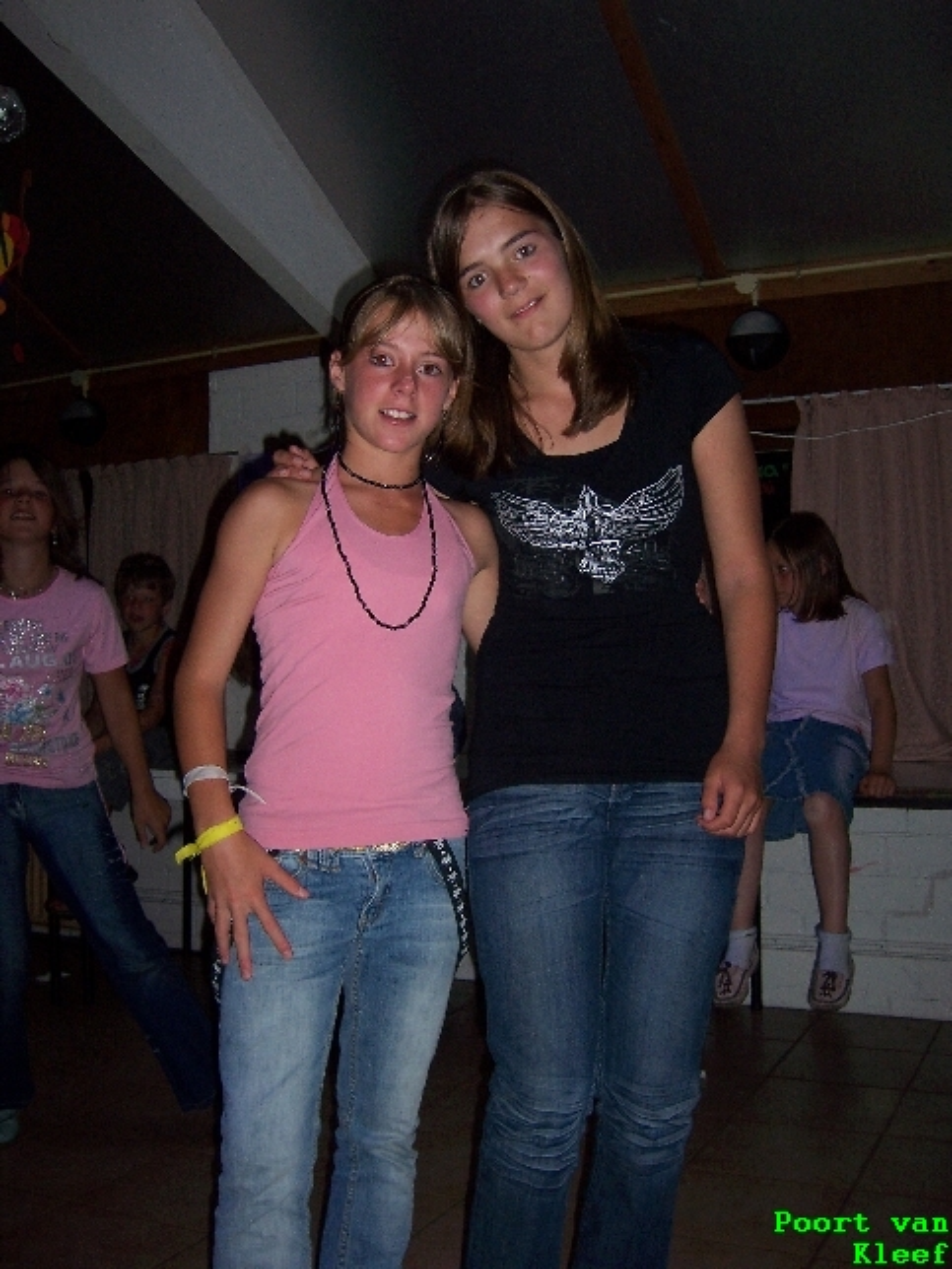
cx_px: 476
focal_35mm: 36
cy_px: 634
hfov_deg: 39.7
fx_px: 1320
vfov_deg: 51.4
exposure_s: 1/60
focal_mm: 6.2
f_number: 2.8
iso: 125
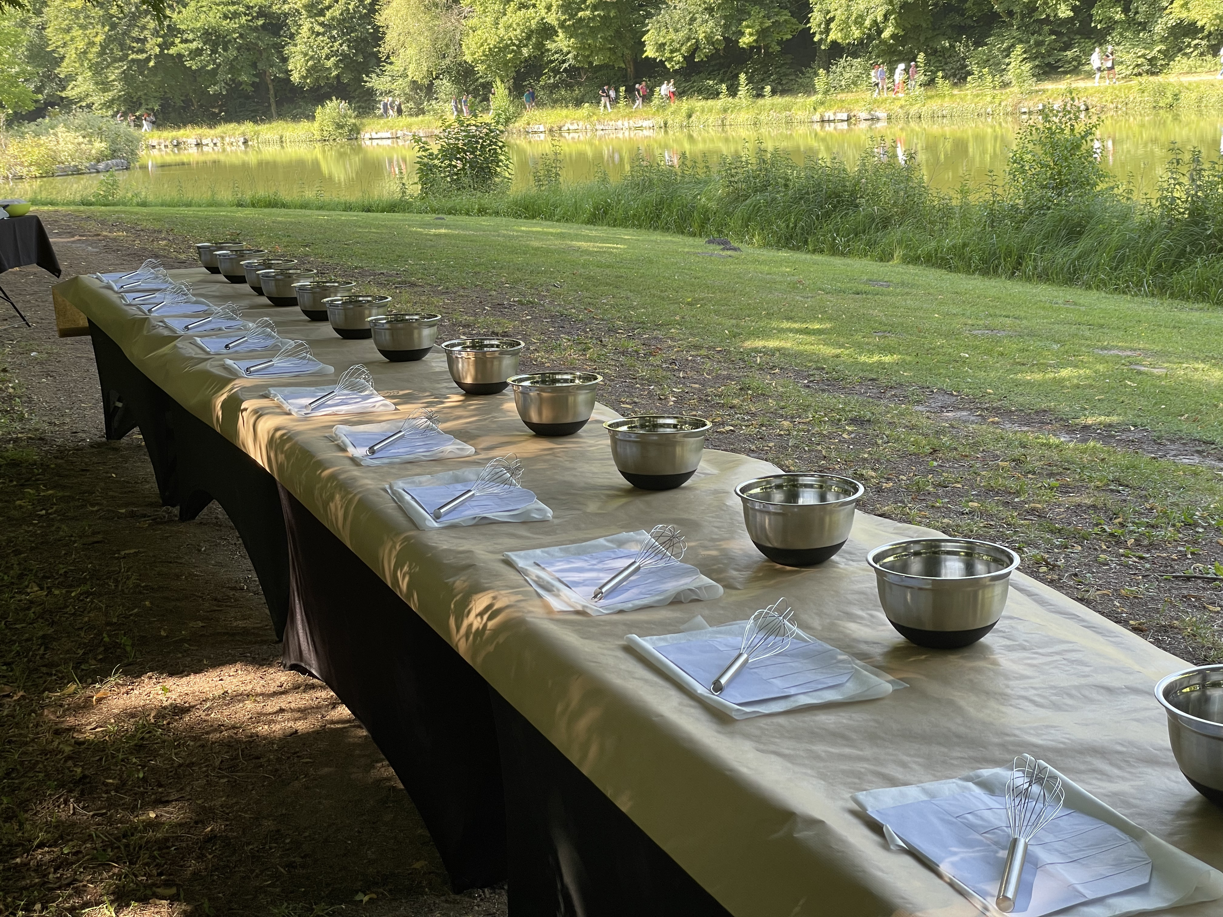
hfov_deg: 36.8
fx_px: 1837
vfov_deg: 28.0
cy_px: 458
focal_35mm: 52
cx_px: 612
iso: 40
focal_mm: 6
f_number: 2
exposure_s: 1/99
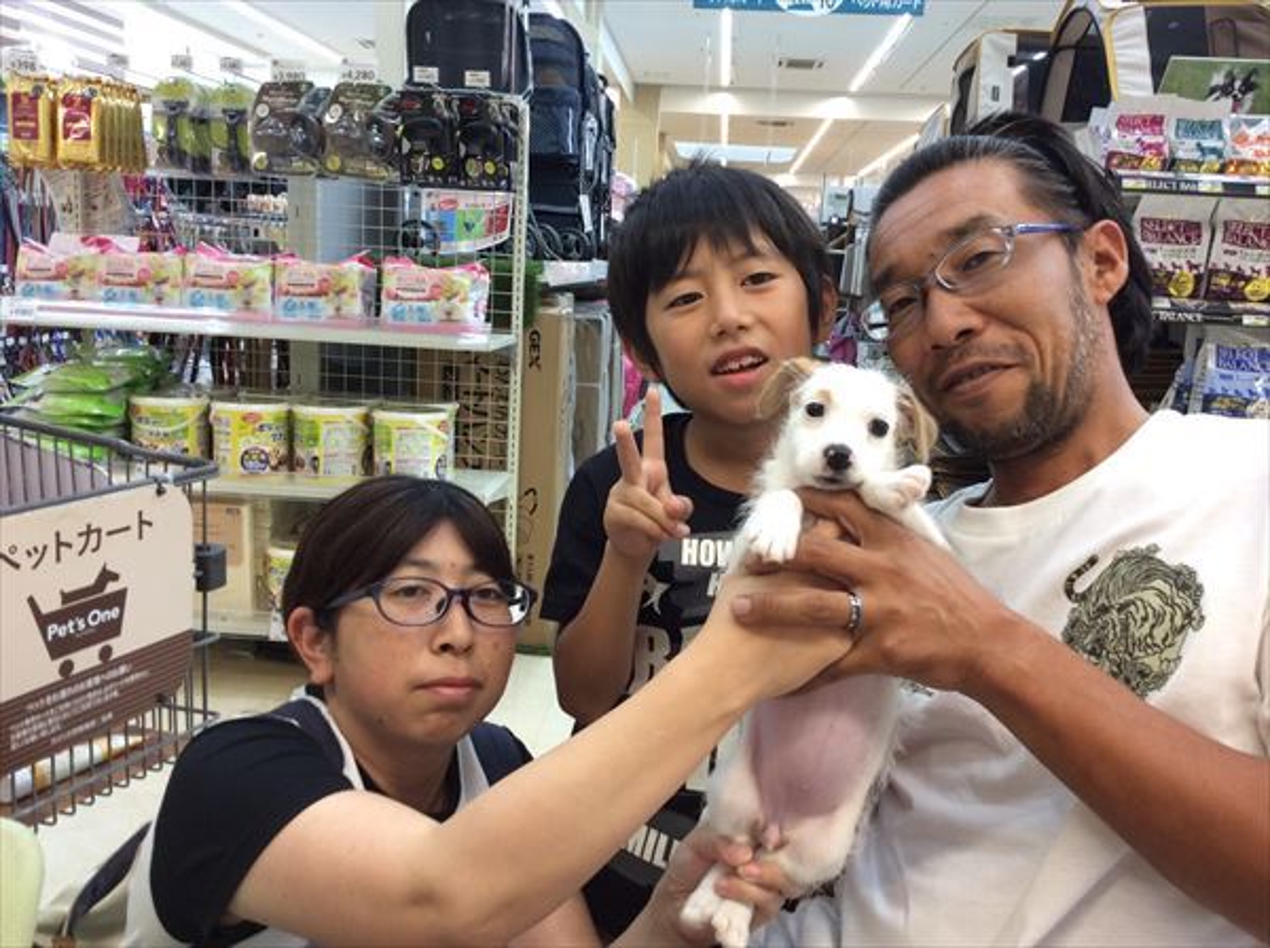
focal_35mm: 32
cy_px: 474
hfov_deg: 56.9
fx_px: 1172
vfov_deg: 44.0
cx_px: 635
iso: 64
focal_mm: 3.3
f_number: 2.4
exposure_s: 1/24
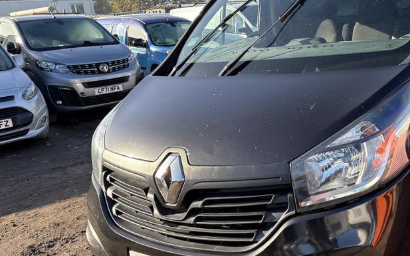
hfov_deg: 48.0
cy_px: 137
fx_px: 447
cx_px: 288
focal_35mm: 40
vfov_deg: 32.0
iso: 64
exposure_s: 1/716
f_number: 1.6
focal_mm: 5.96
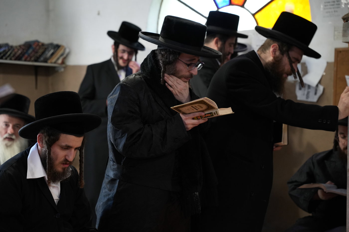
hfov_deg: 28.8
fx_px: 678
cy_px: 116
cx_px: 174
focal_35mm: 70
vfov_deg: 19.5
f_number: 3.5
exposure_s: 1/125
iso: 2500
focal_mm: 70
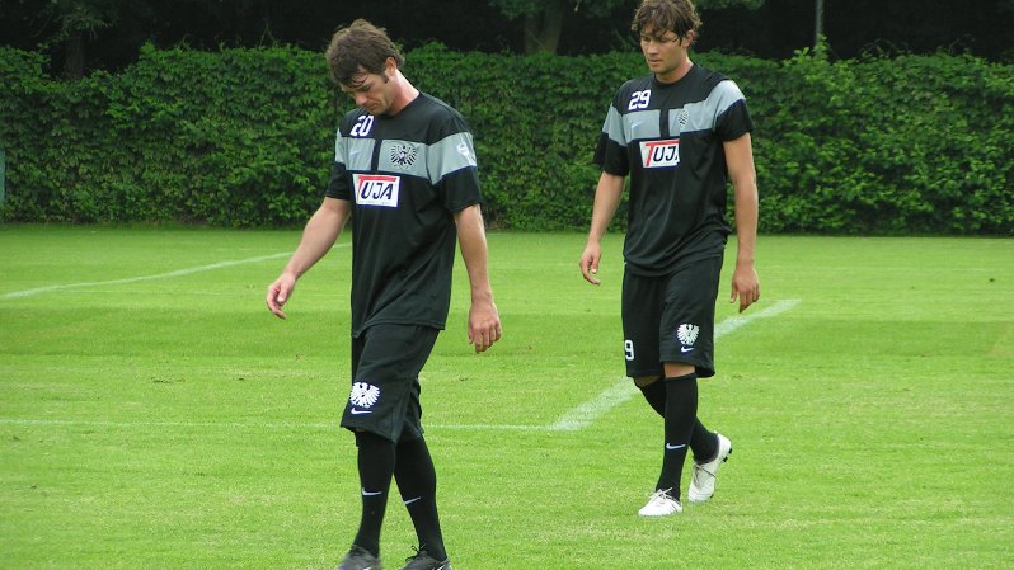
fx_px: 6346
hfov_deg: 9.1
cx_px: 507
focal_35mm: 236
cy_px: 265
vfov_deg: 5.1
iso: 64
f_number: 3.5
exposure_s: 1/250
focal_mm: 33
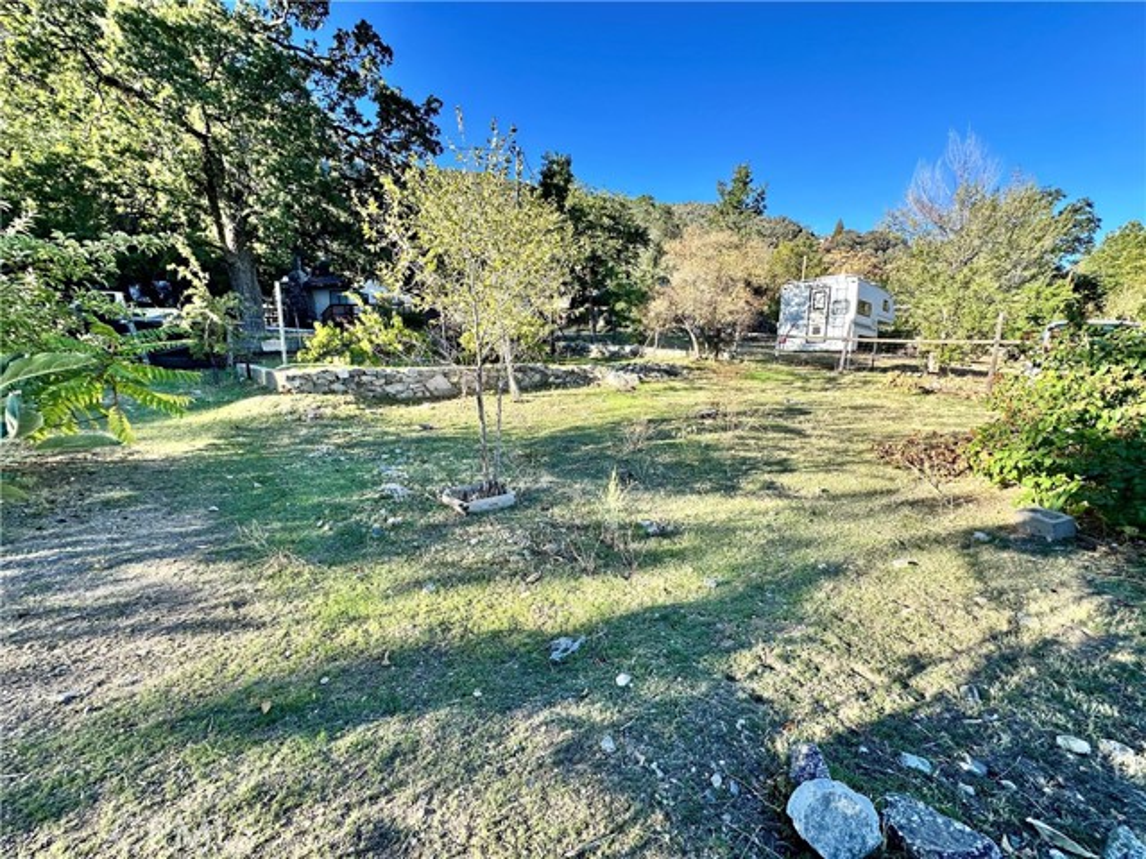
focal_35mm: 14
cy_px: 430
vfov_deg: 85.7
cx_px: 573
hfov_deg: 102.1
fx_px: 463
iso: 40
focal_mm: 2.22
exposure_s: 1/412
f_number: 2.2
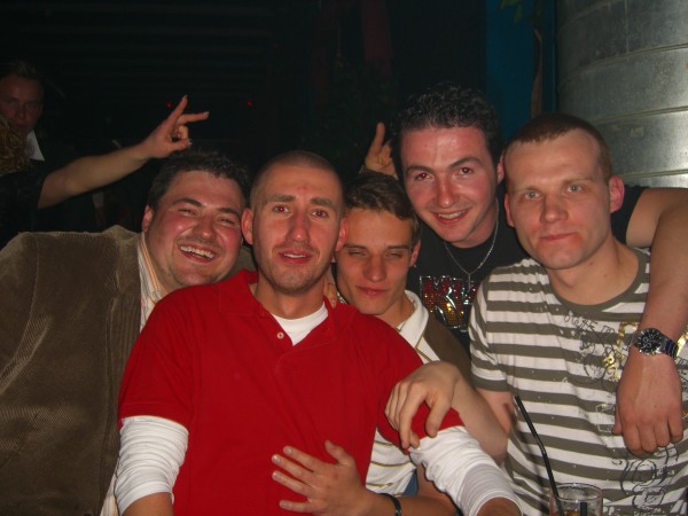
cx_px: 344
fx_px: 755
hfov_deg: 49.0
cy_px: 258
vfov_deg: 37.7
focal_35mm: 38
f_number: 2.8
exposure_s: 1/60
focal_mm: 7.9
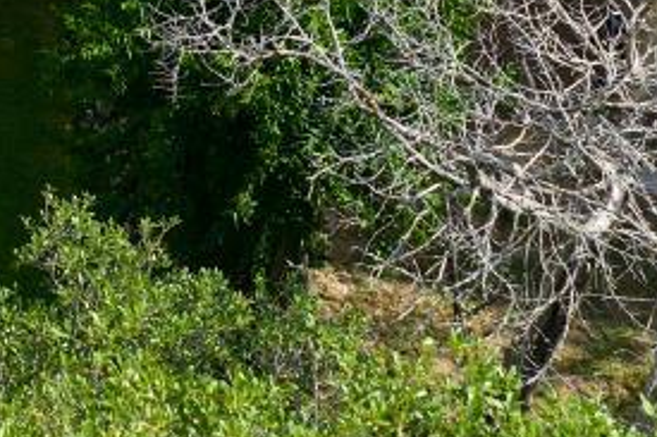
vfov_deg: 8.2
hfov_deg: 12.3
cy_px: -627
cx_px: -490
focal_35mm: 154
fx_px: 2809
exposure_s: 1/1000
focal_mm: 14.45
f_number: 2.8
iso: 200
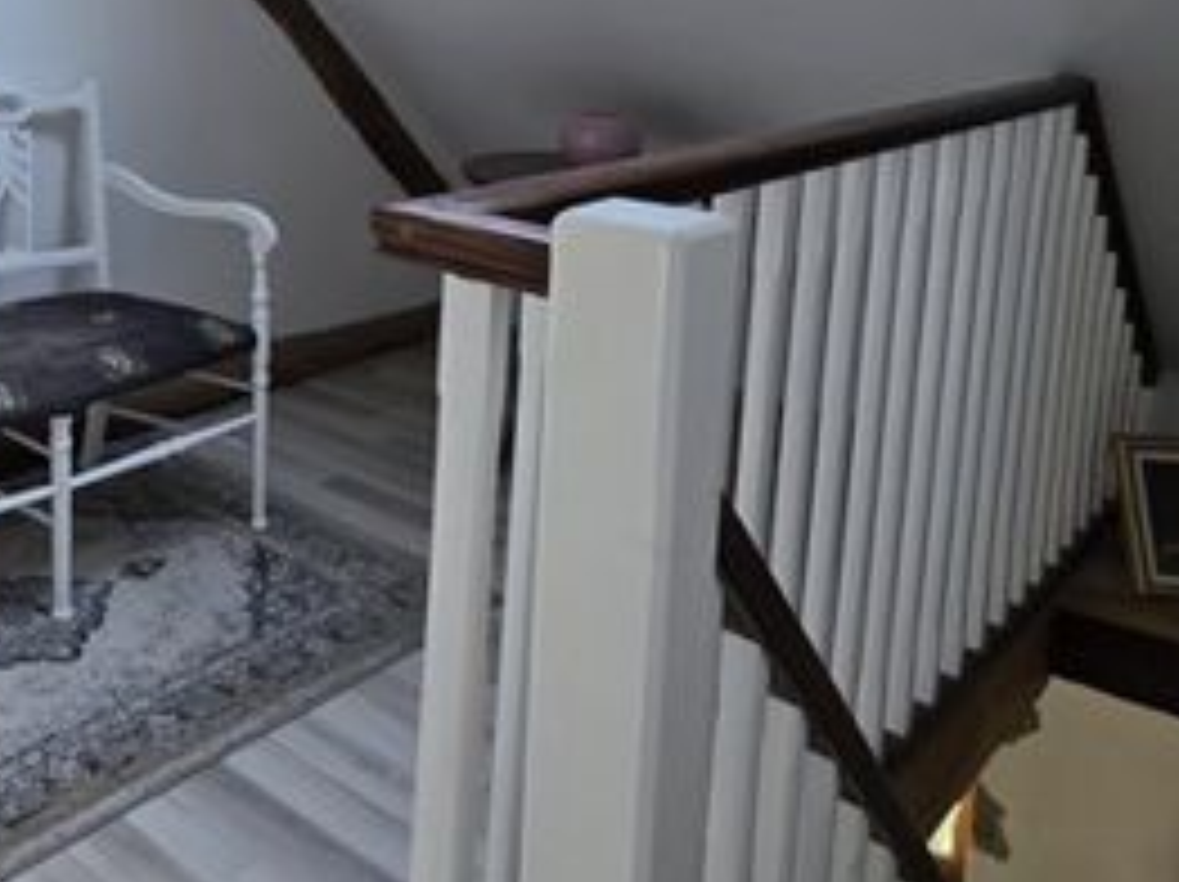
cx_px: 151
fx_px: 1191
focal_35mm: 35
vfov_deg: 37.7
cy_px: 74
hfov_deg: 48.0
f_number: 1.9
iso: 100
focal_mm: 2.2
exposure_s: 1/120
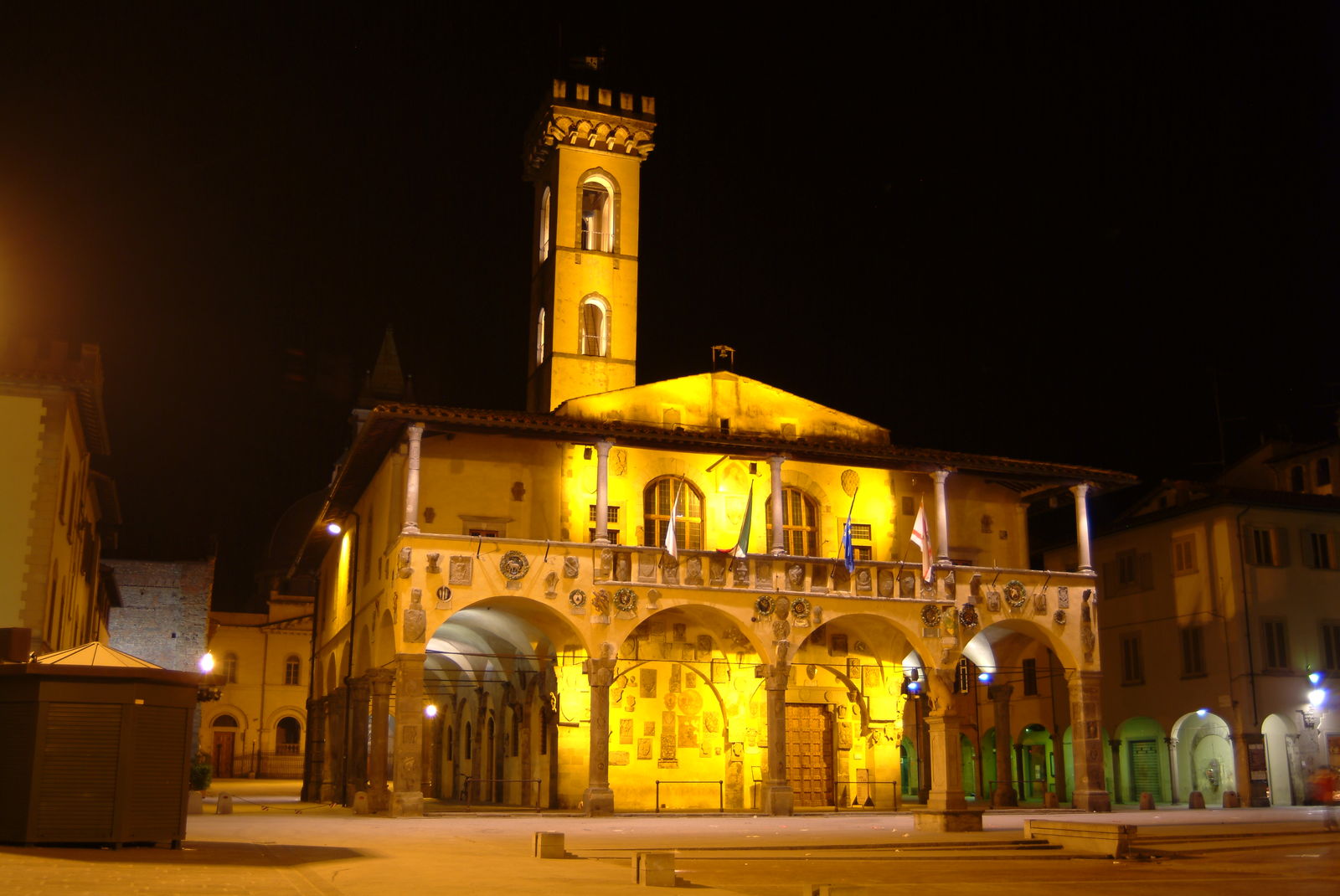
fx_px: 1341
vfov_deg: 36.9
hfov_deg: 53.1
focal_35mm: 36
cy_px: 448
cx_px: 670
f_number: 4
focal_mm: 24
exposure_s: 1
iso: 100
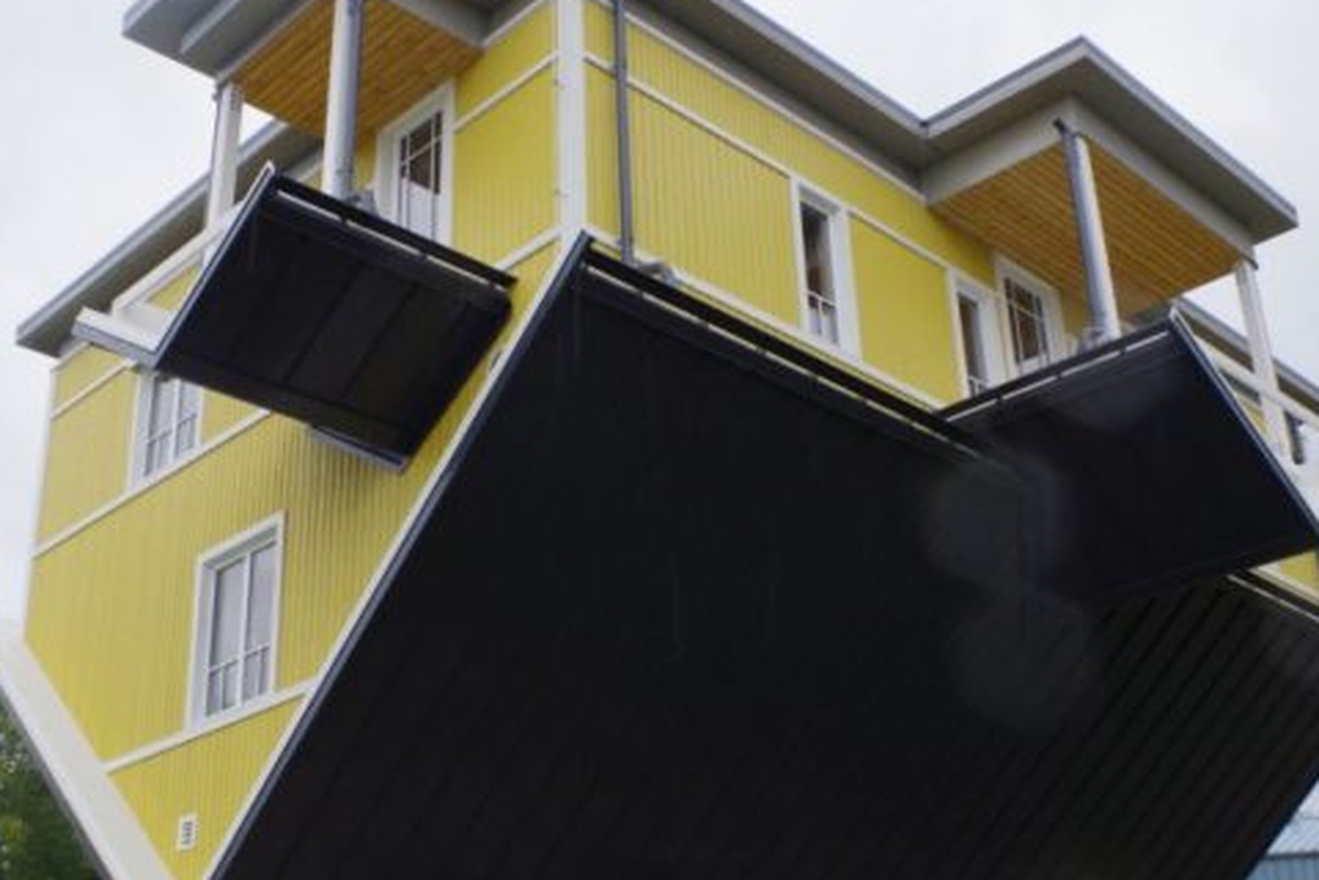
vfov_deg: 28.1
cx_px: 621
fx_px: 1759
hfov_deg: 41.1
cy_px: 487
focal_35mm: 48
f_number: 11
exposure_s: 1/100
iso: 400
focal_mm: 20
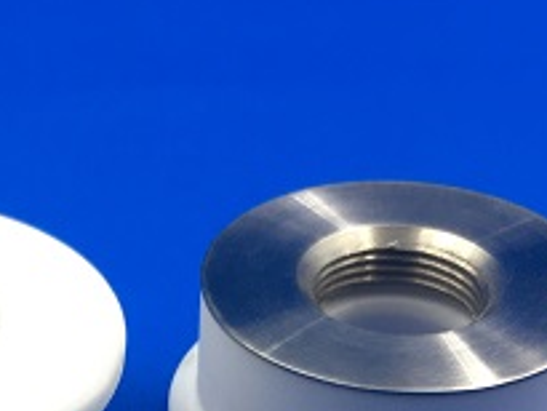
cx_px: -13
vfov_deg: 12.5
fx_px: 1787
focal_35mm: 113
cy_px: 614
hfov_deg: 17.0
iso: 40
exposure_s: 1/100
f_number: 2.2
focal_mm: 4.15
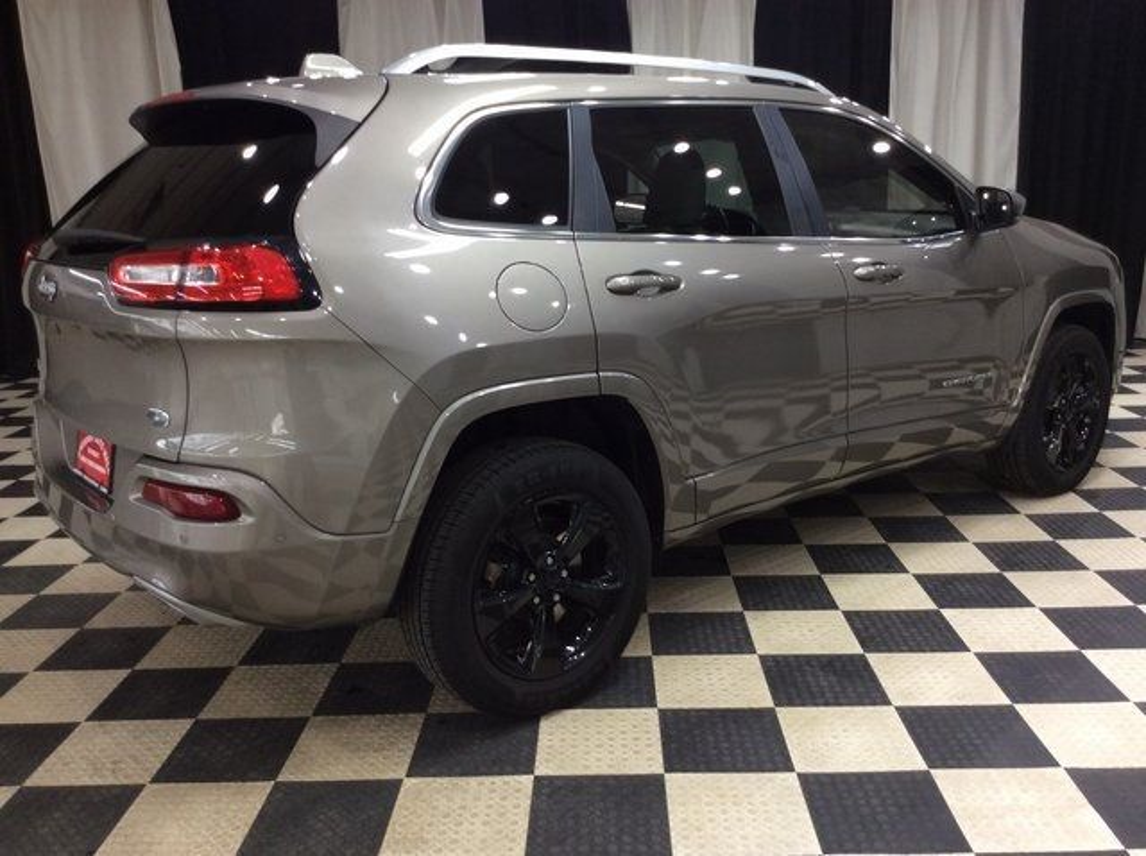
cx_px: 573
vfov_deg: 44.1
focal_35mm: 32
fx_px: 1058
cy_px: 428
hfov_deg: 56.9
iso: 50
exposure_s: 1/24
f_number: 2.4
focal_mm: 3.3
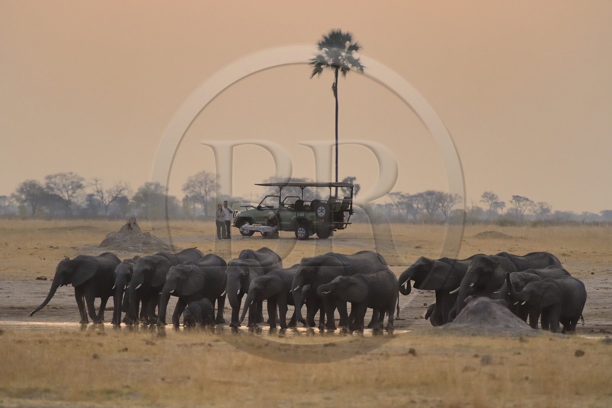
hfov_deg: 7.4
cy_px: 204
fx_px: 4759
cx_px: 306
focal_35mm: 280
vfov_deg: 4.9
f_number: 4
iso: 1600
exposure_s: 1/125
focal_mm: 280
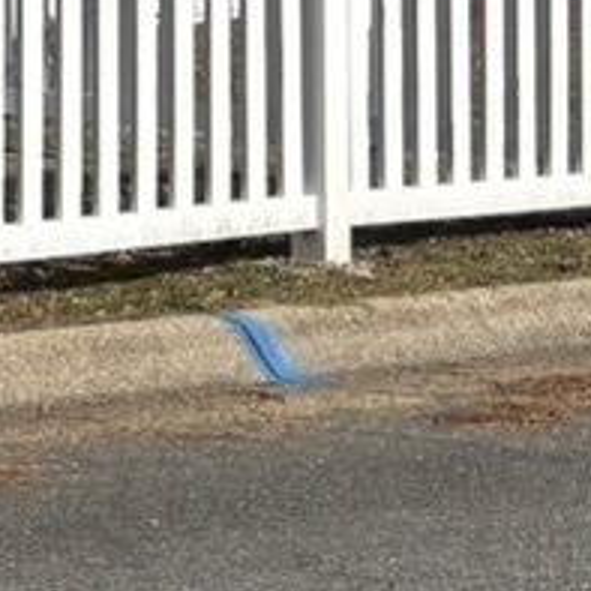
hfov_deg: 5.7
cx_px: -2142
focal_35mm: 239
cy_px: -336
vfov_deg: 7.2
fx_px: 4617
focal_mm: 5.96
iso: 50
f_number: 1.6
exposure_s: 1/8333
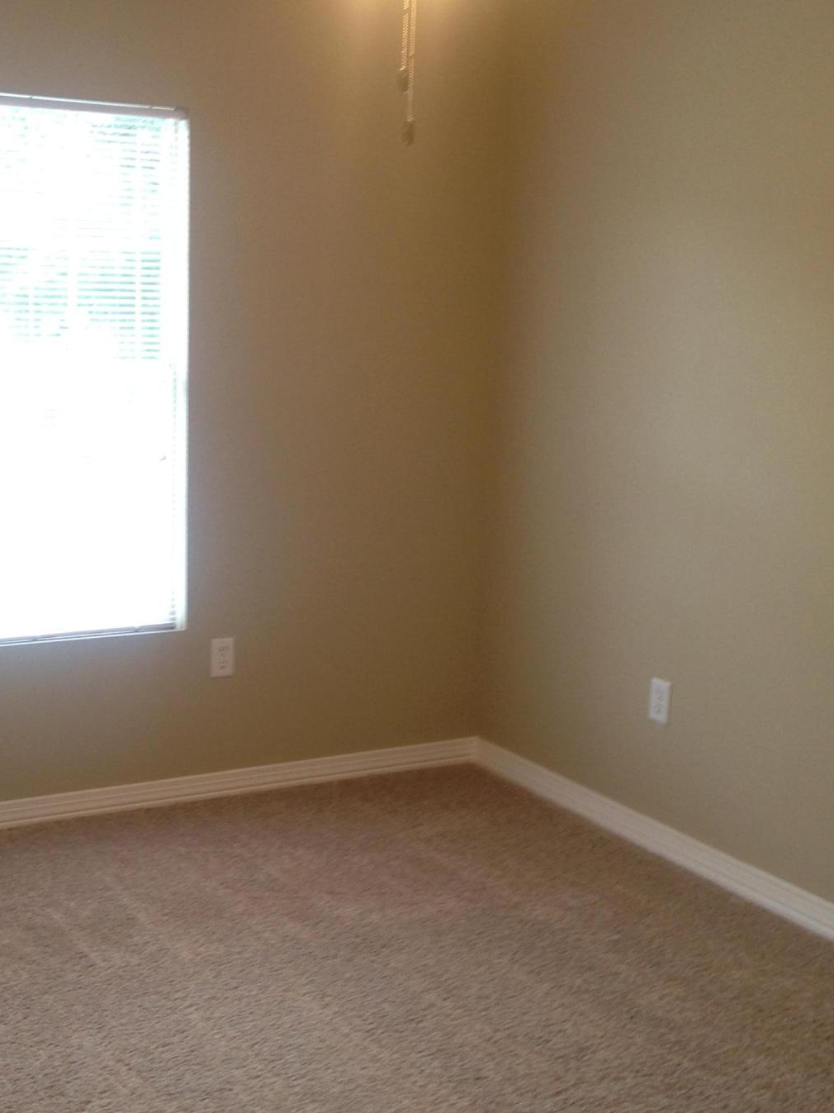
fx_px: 1574
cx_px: 275
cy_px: 509
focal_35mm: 49
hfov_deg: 29.5
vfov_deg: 38.9
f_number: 2.4
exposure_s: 1/20
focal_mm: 4.12
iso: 64
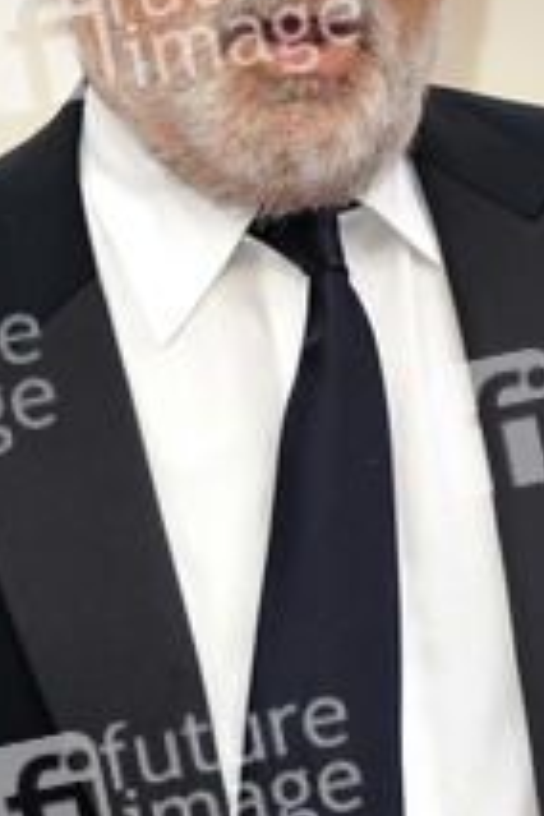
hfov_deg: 3.2
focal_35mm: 431
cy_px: 215
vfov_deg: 4.8
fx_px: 9769
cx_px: 278
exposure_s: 1/200
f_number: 6.3
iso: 800
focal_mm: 230
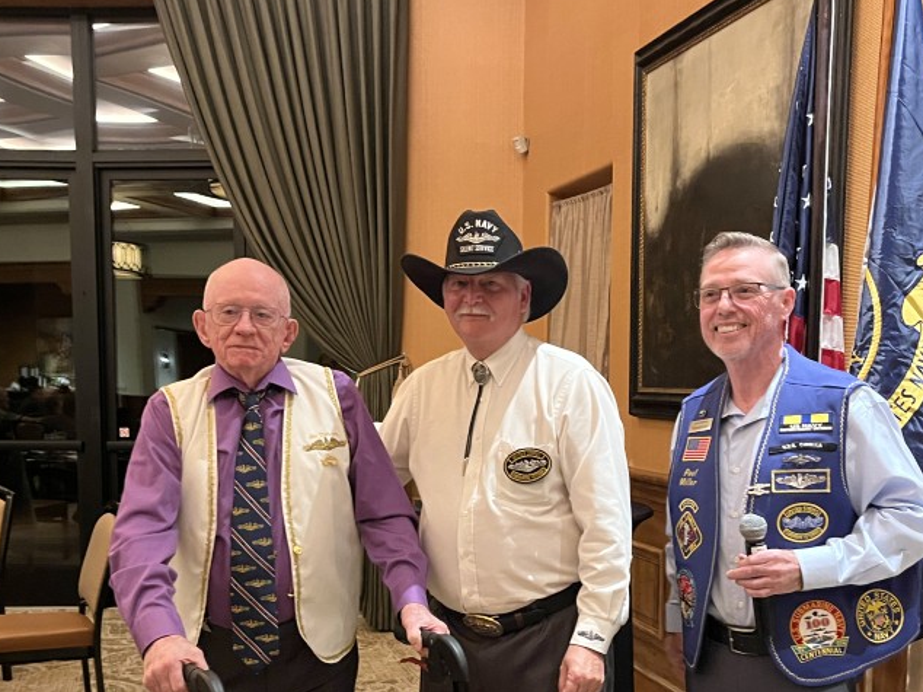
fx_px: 1119
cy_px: 500
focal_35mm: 42
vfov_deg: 33.8
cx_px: 467
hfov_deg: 44.8
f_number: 1.6
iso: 640
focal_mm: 5.1
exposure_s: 1/30
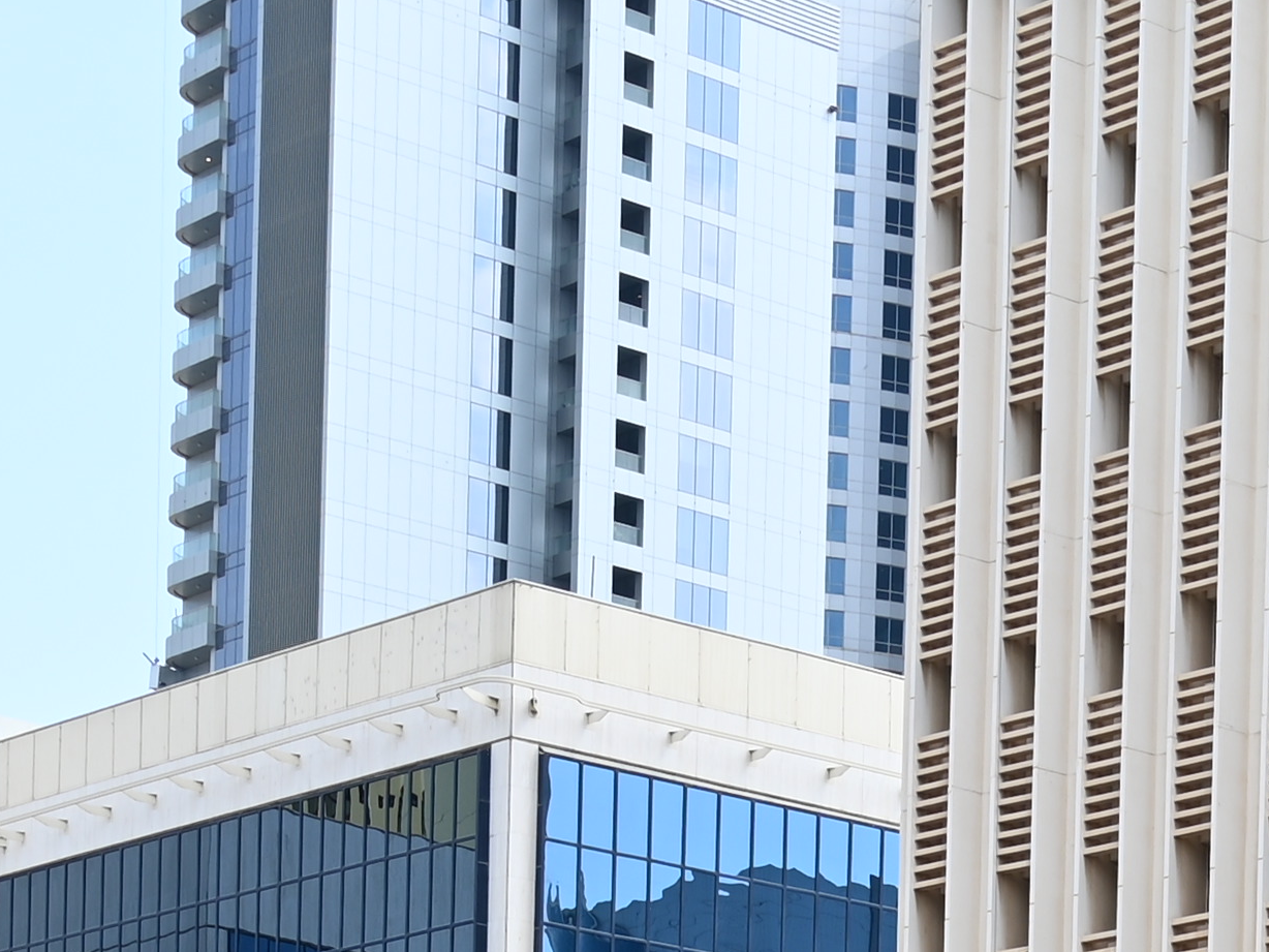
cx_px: 1531
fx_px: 4596
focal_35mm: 125
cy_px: 1904
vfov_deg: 10.8
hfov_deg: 15.2
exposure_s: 1/250
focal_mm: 26.5
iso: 100
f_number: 5.6
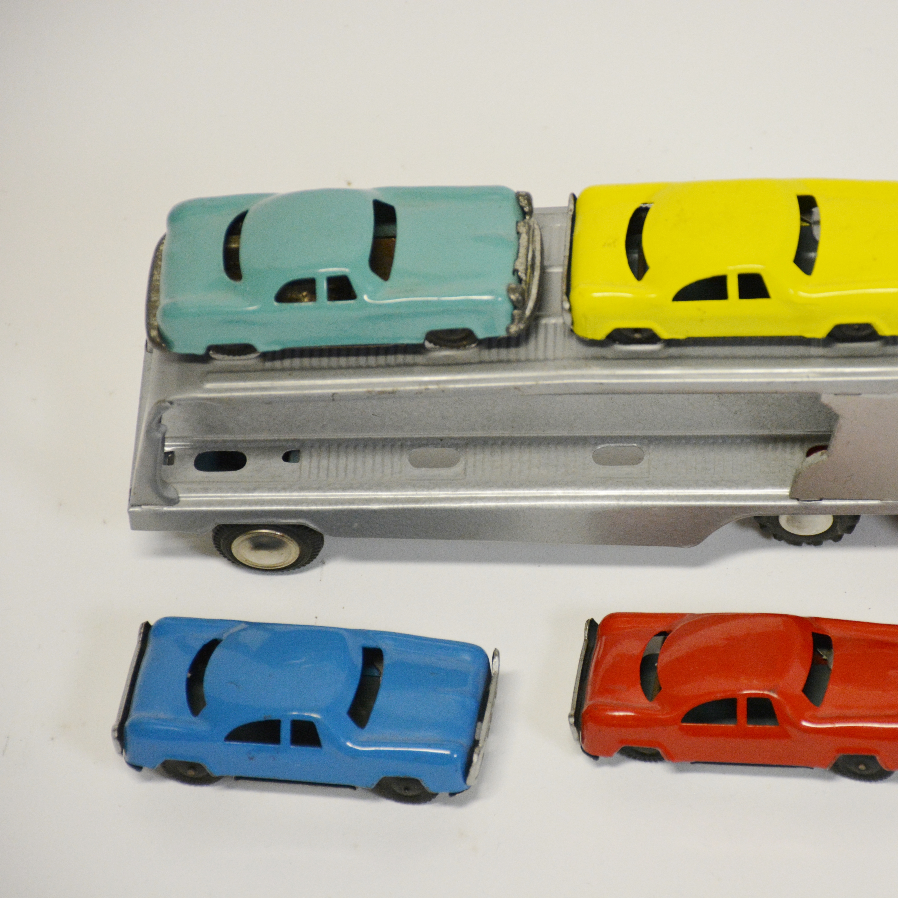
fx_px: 7866
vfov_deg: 6.5
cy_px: 449
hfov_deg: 6.5
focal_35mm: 268
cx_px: 621
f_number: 5.6
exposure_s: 1/100
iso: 1600
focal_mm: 140
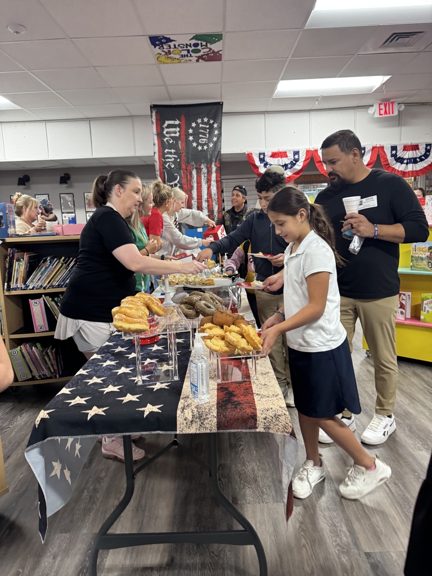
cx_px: 216
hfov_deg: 56.8
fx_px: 399
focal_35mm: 24
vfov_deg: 71.6
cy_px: 288
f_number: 1.78
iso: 250
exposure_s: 1/60
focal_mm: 6.76
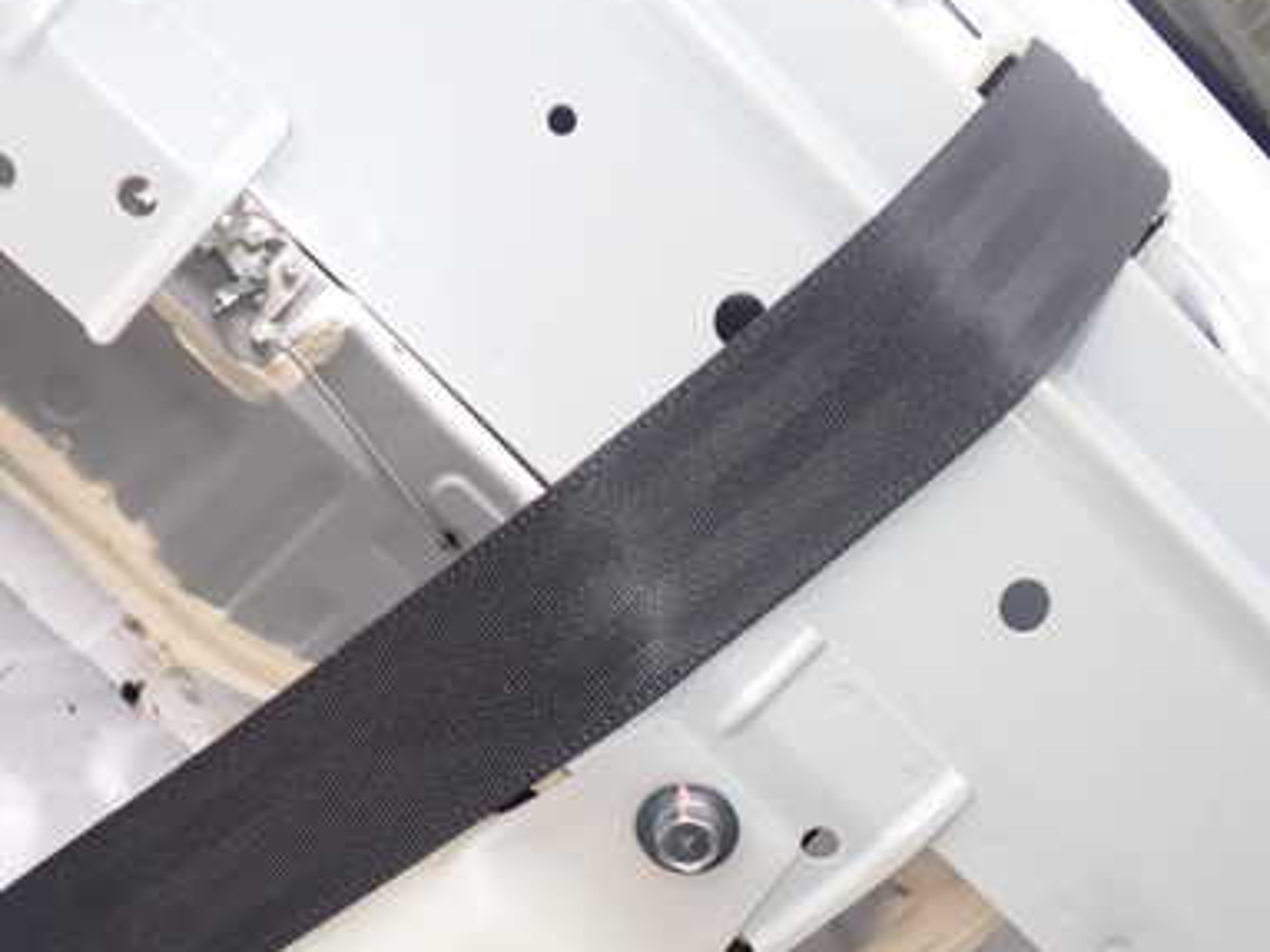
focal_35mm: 47
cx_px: 464
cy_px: 617
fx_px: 1724
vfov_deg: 30.7
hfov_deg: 40.1
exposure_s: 1/60
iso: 125
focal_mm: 5.4
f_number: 2.3
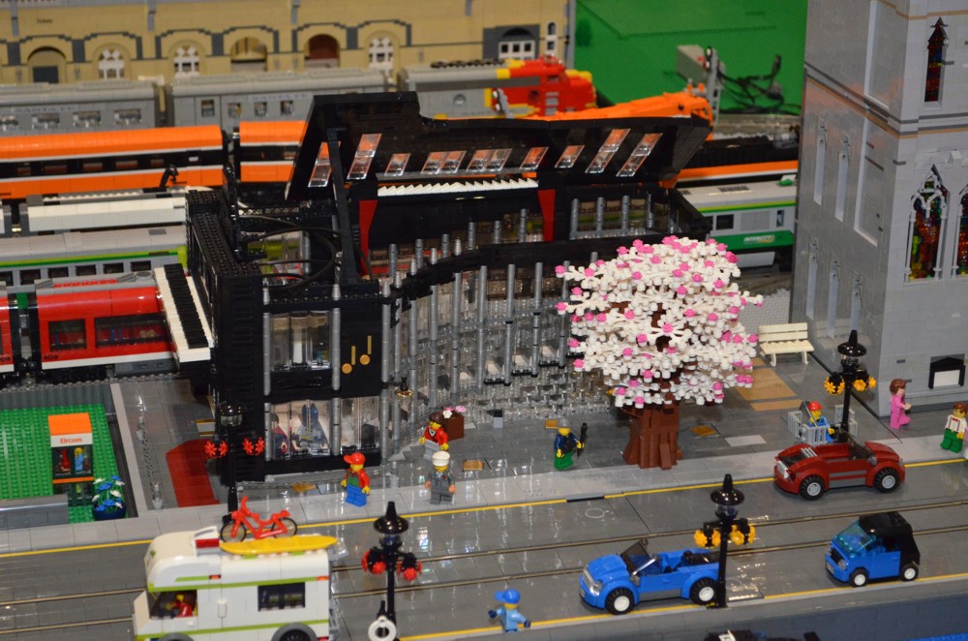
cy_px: 320
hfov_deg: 27.0
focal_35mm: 75
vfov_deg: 18.1
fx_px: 2012
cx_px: 484
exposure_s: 1/60
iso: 3200
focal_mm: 50
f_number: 5.6
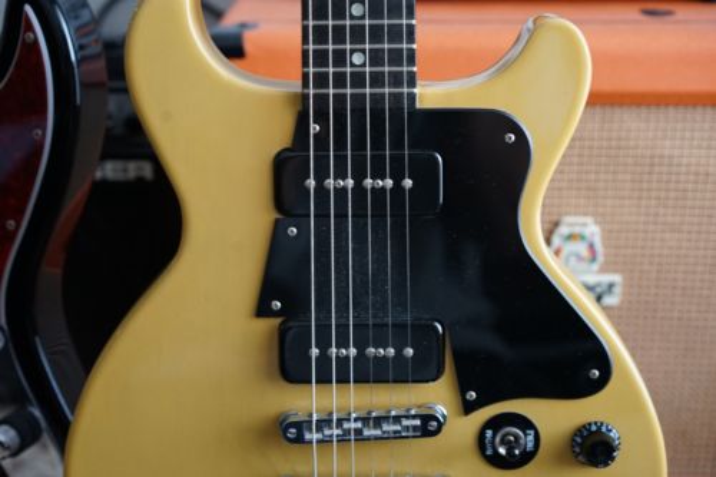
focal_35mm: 55
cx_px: 358
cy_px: 238
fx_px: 1093
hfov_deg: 36.3
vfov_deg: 24.6
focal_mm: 55
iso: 3200
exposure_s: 1/25
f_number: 4.5
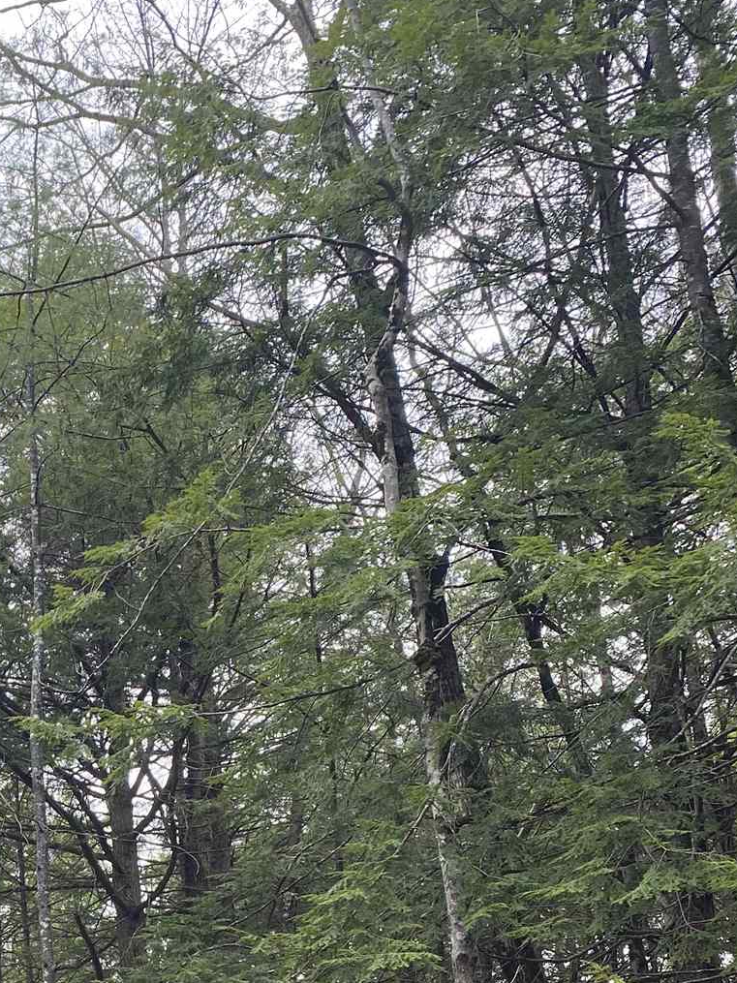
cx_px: -86
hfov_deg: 23.2
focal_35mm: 59
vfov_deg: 30.1
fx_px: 1675
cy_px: 1016
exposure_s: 1/585
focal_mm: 4.25
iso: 32
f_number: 1.8
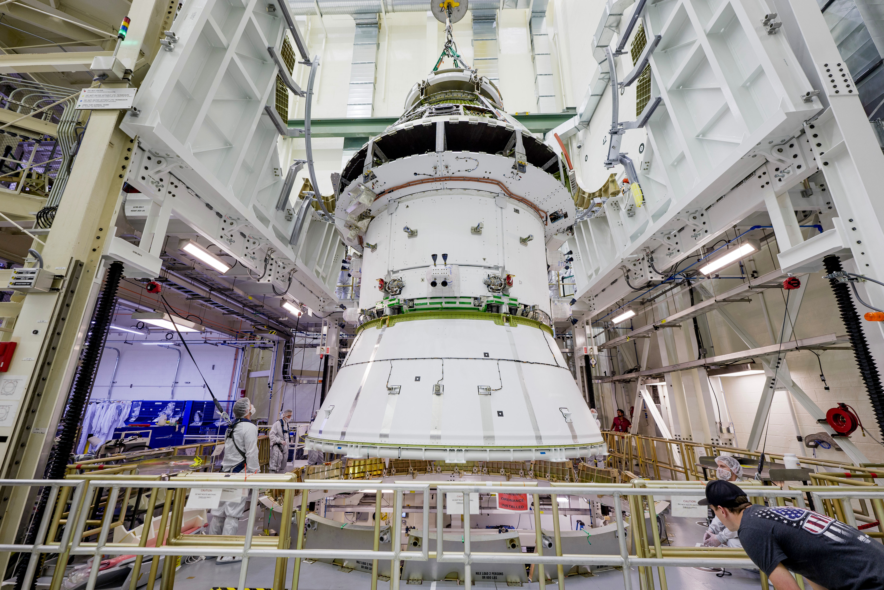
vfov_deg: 81.2
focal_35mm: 14
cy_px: 295
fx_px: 344
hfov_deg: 104.3
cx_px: 442
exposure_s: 1/60
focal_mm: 14
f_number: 3.2
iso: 400
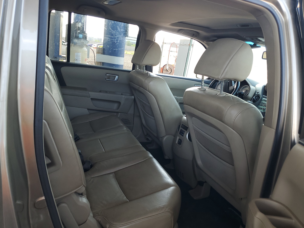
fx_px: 228
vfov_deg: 53.1
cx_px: 152
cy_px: 114
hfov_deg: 67.3
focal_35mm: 26
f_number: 1.5
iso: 50
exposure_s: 1/147
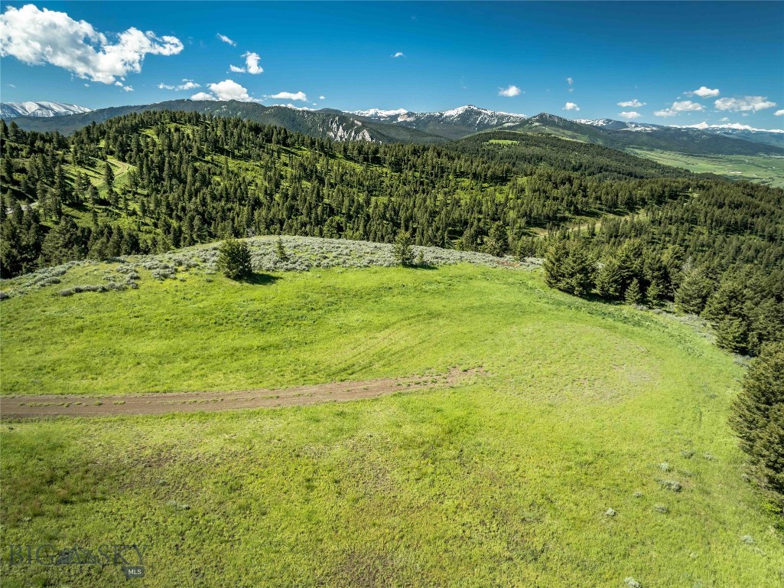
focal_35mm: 24
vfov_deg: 56.8
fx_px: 543
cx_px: 392
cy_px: 294
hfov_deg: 71.6
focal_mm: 12.29
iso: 100
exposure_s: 1/160
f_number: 2.8
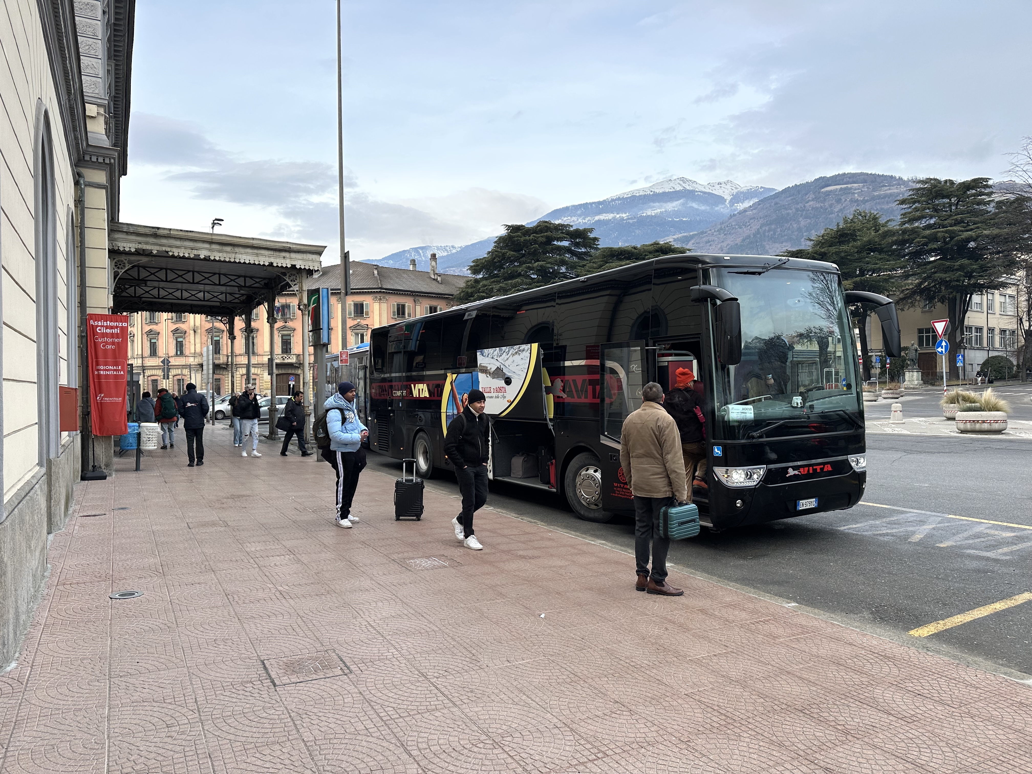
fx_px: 716
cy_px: 387
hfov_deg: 71.6
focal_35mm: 24
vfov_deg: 56.8
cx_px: 516
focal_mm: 6.86
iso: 80
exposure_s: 1/797
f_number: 1.78
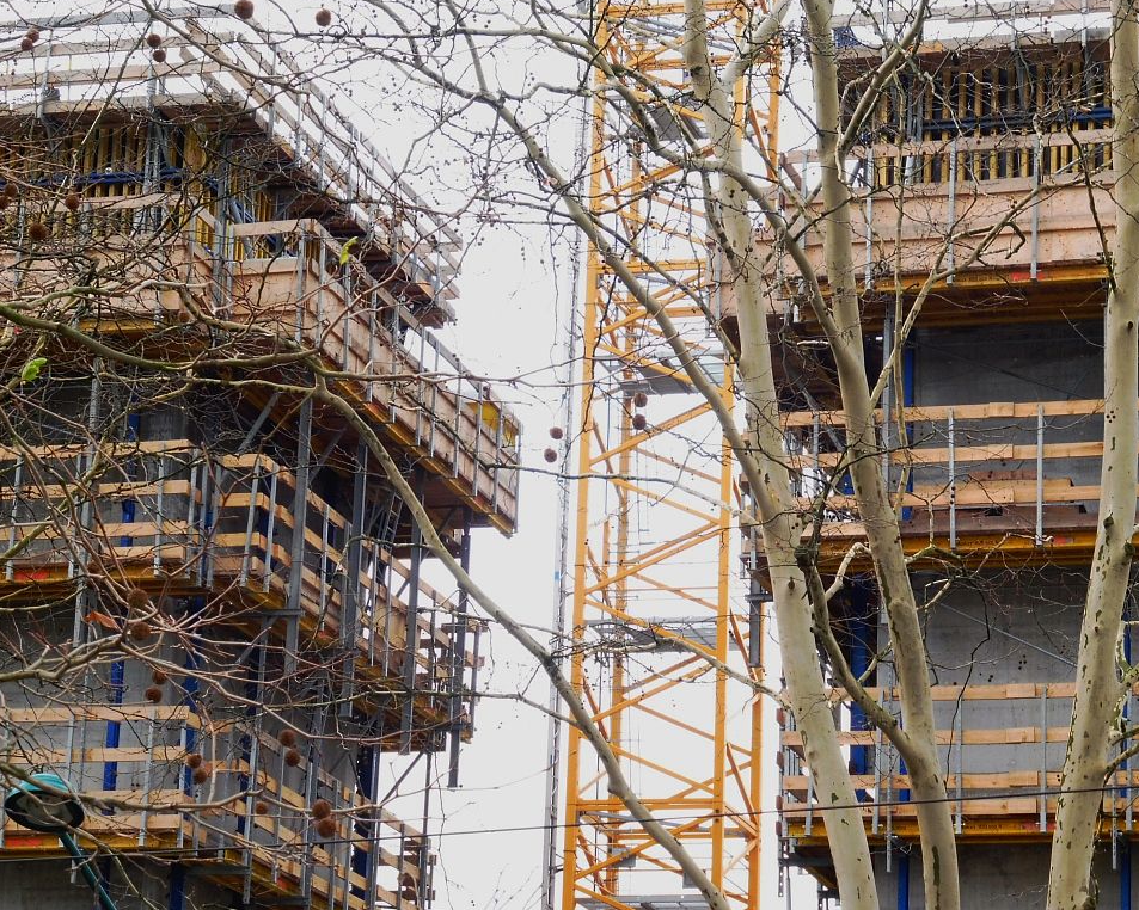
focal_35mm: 128
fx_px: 4314
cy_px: 453
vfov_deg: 12.1
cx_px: 588
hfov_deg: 15.0
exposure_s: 1/100
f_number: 6.3
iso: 160
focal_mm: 21.8
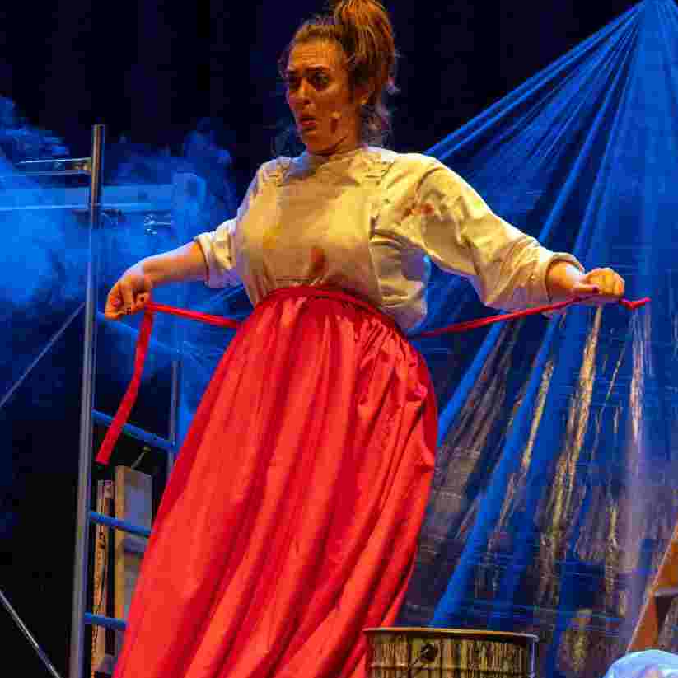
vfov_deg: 14.7
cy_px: 361
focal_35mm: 119
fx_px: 2637
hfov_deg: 14.5
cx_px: 29
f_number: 4.5
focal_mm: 42.5
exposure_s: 1/320
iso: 8000
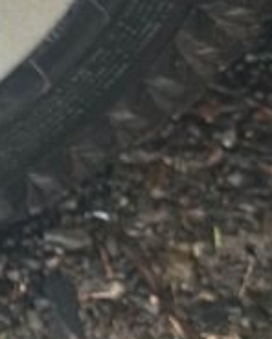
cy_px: -280
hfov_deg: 5.6
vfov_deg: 7.2
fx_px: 2606
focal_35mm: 259
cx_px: -507
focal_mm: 6.76
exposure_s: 1/90
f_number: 1.78
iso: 100
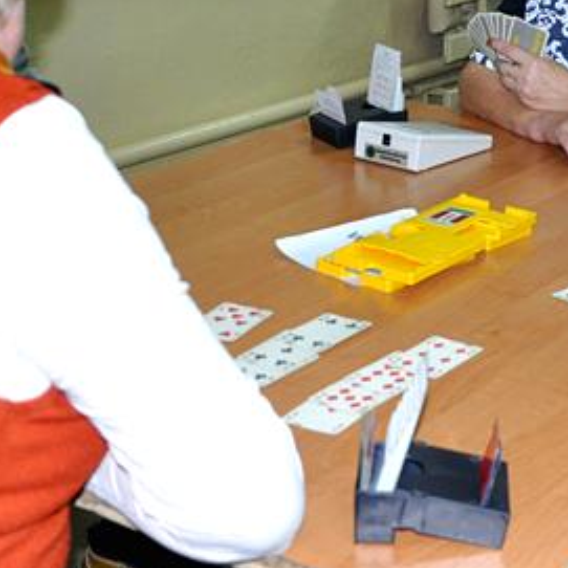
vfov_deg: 19.6
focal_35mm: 88
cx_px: 405
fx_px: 1634
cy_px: 169
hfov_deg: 19.6
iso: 1250
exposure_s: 1/60
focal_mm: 22
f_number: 4.5
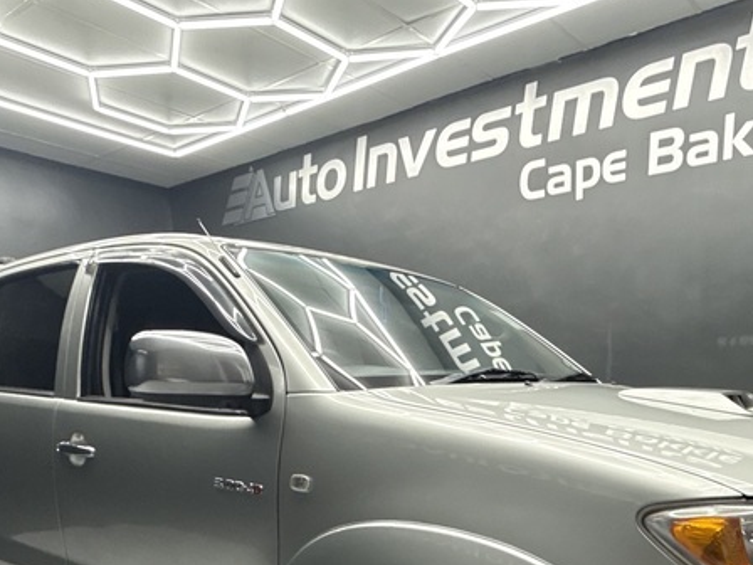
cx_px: 477
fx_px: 696
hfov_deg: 56.0
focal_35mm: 32
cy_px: 531
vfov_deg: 40.1
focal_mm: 2.22
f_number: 2.2
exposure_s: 1/100
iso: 200
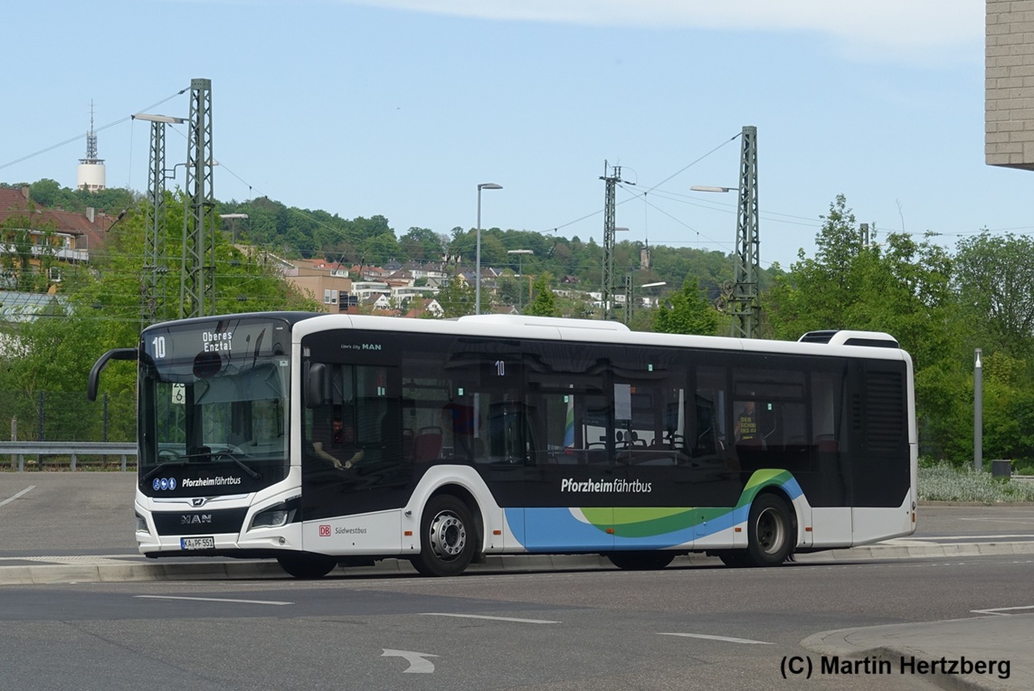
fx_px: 2012
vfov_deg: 19.5
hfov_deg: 28.8
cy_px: 346
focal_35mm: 70
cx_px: 517
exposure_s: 1/400
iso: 125
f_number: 5.6
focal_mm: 25.7
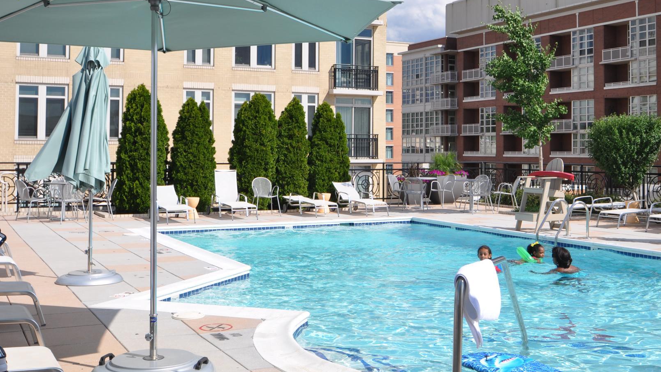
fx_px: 841
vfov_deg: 24.8
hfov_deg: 42.5
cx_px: 421
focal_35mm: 48
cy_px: 132
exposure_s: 1/400
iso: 200
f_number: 10
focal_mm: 24
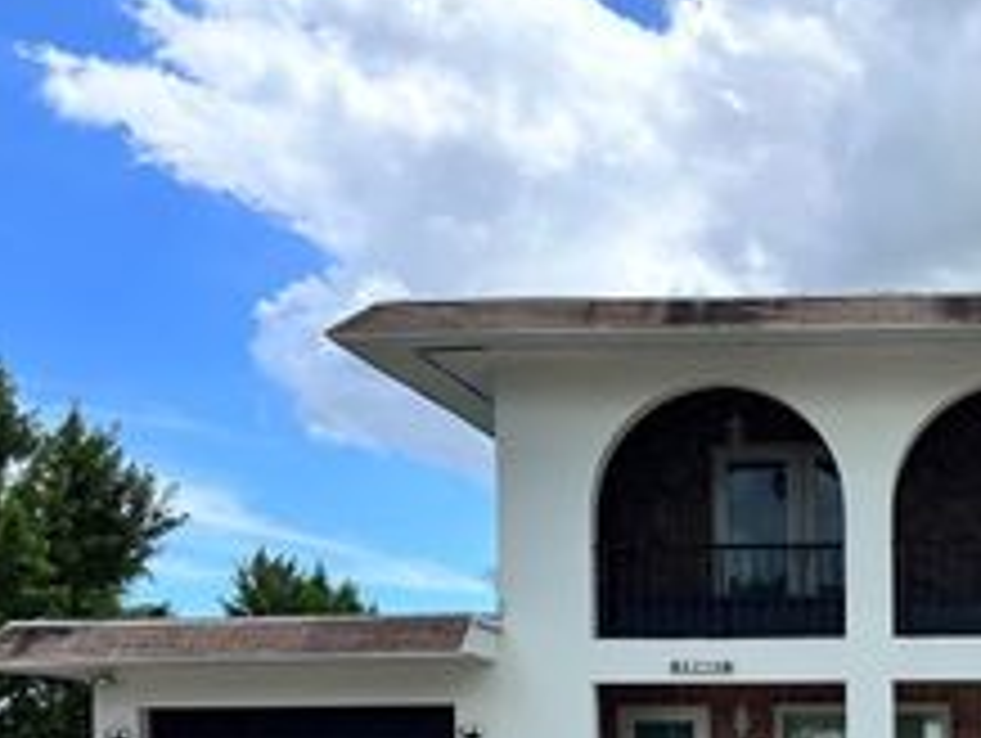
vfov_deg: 25.1
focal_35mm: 55
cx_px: 958
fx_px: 1560
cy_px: 772
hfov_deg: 32.4
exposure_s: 1/4762
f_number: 1.78
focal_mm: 6.86
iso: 80
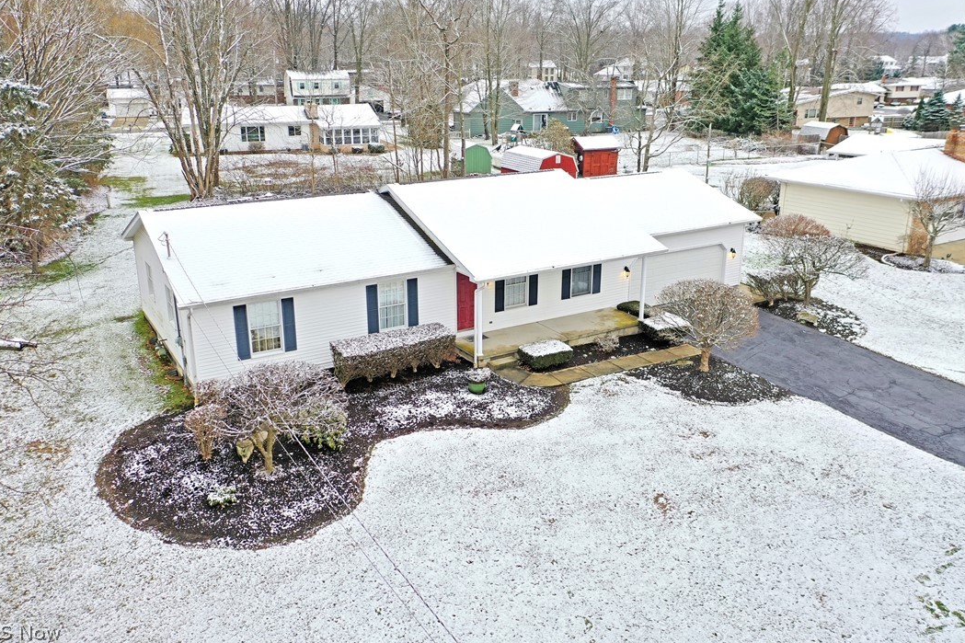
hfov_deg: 63.7
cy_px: 314
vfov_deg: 44.9
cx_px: 466
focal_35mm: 29
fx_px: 777
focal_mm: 10.26
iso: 100
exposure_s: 1/30
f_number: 3.2
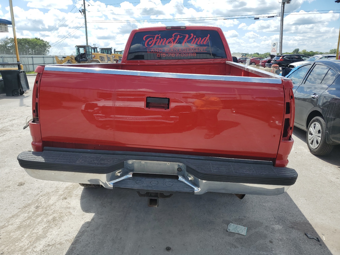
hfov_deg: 67.3
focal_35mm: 26
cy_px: 128
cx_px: 170
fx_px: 255
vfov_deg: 53.1
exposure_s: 1/2500
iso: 50
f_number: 1.5
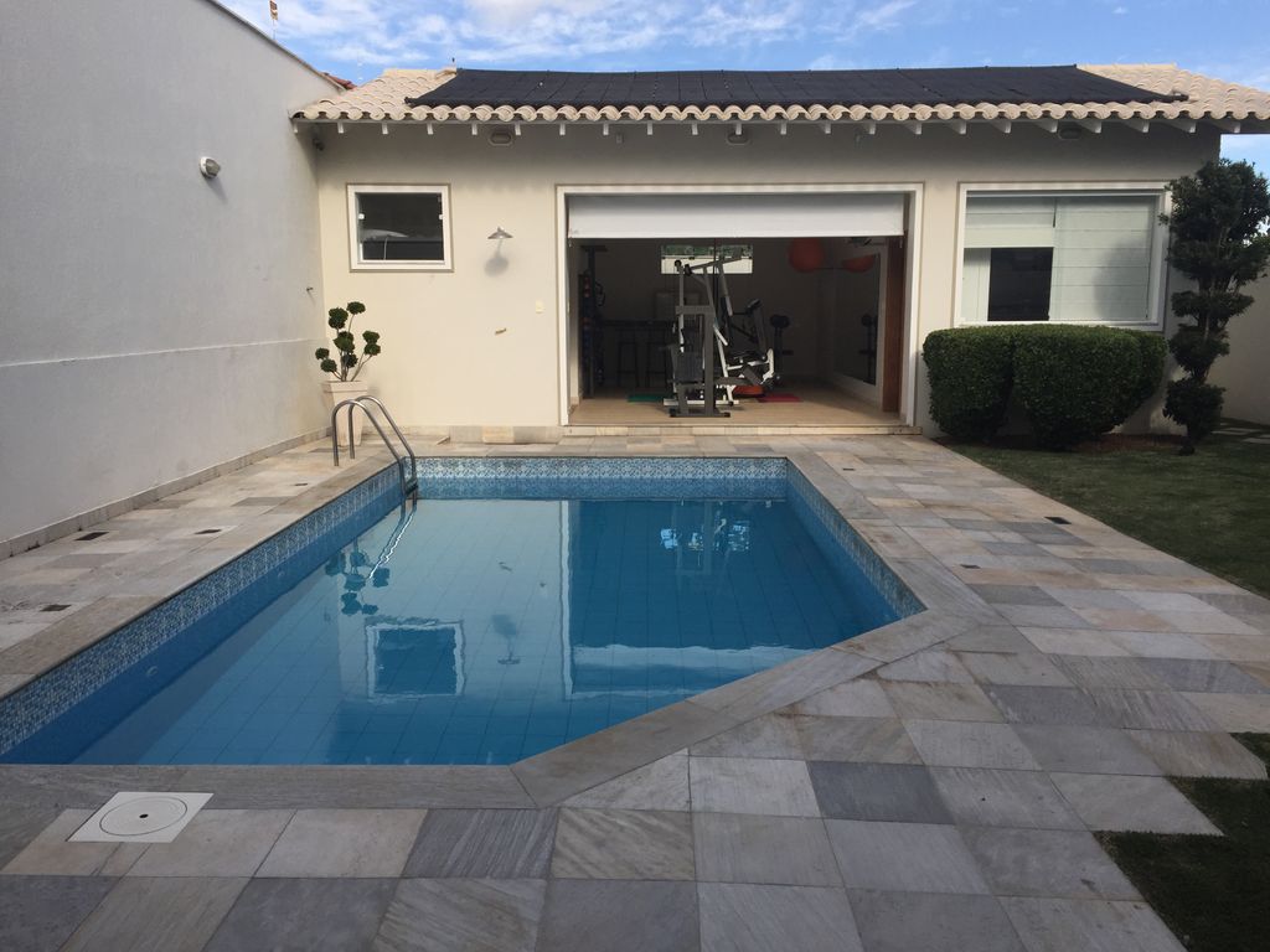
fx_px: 1064
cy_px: 476
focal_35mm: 29
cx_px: 635
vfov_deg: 48.2
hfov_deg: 61.7
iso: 32
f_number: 2.2
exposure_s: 1/964
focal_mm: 4.15
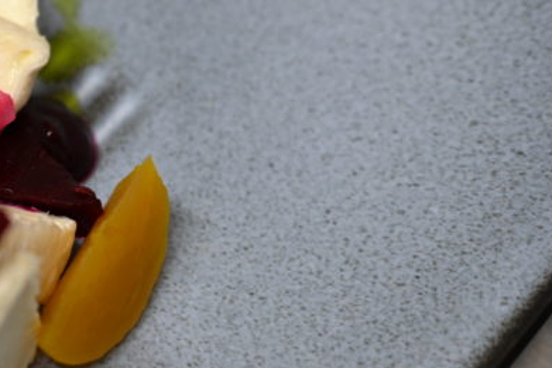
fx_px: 2009
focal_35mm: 131
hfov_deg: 15.0
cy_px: 132
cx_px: -162
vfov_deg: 10.5
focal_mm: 50
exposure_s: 1/160
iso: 400
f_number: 2.8
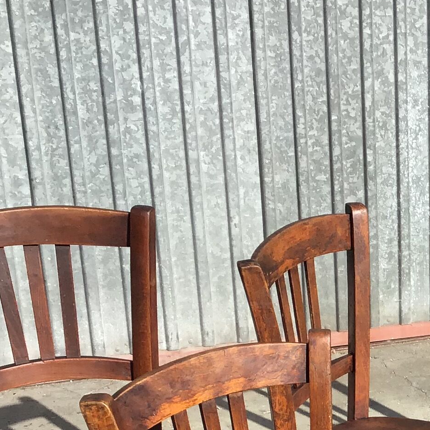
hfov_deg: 17.2
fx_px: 1349
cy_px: 493
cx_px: 538
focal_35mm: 96
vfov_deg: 17.4
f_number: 2.4
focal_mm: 3.3
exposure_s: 1/715
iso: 25
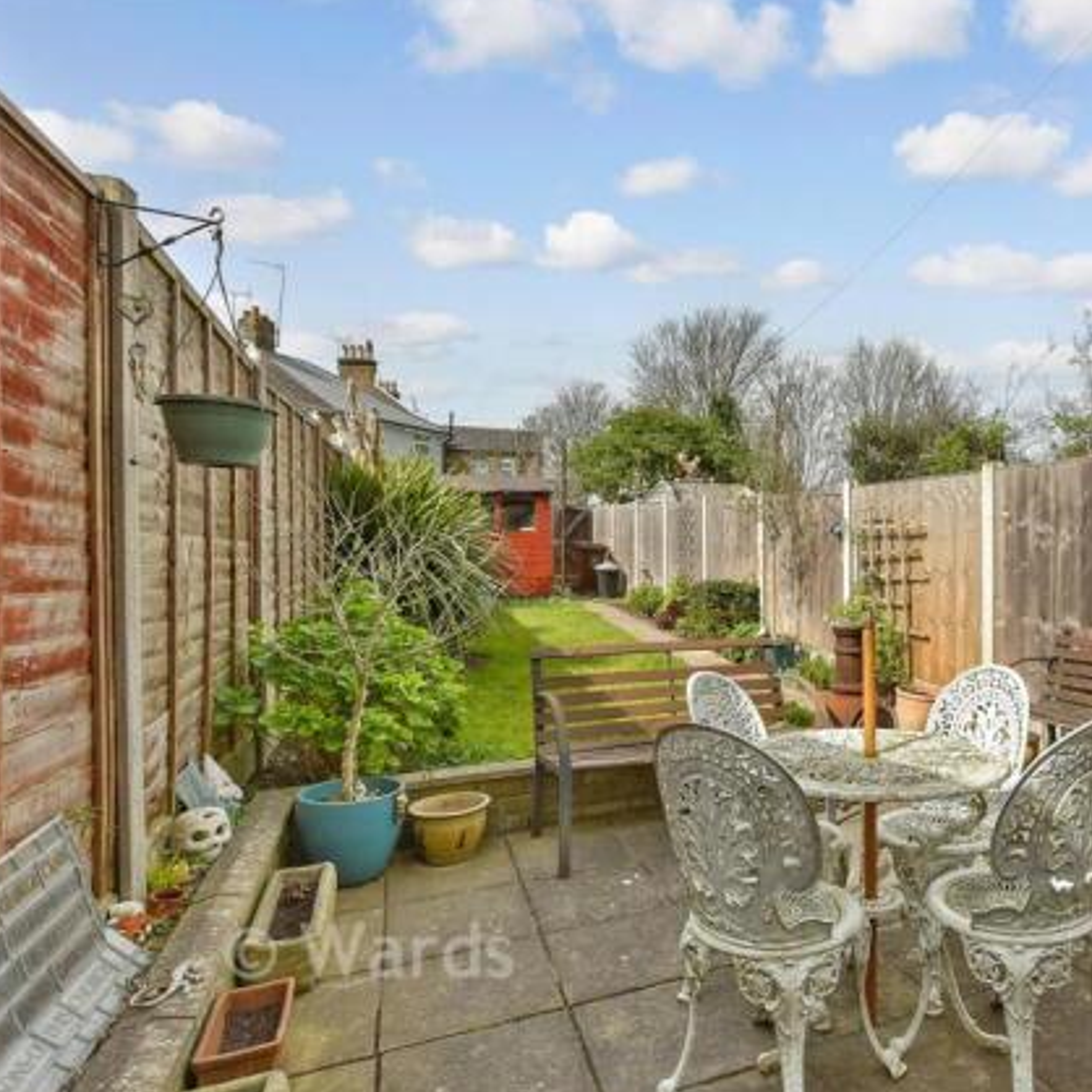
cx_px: 780
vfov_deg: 74.8
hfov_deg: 71.2
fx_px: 714
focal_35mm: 20
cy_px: 560
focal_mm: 10
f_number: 9
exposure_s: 1/320
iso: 500
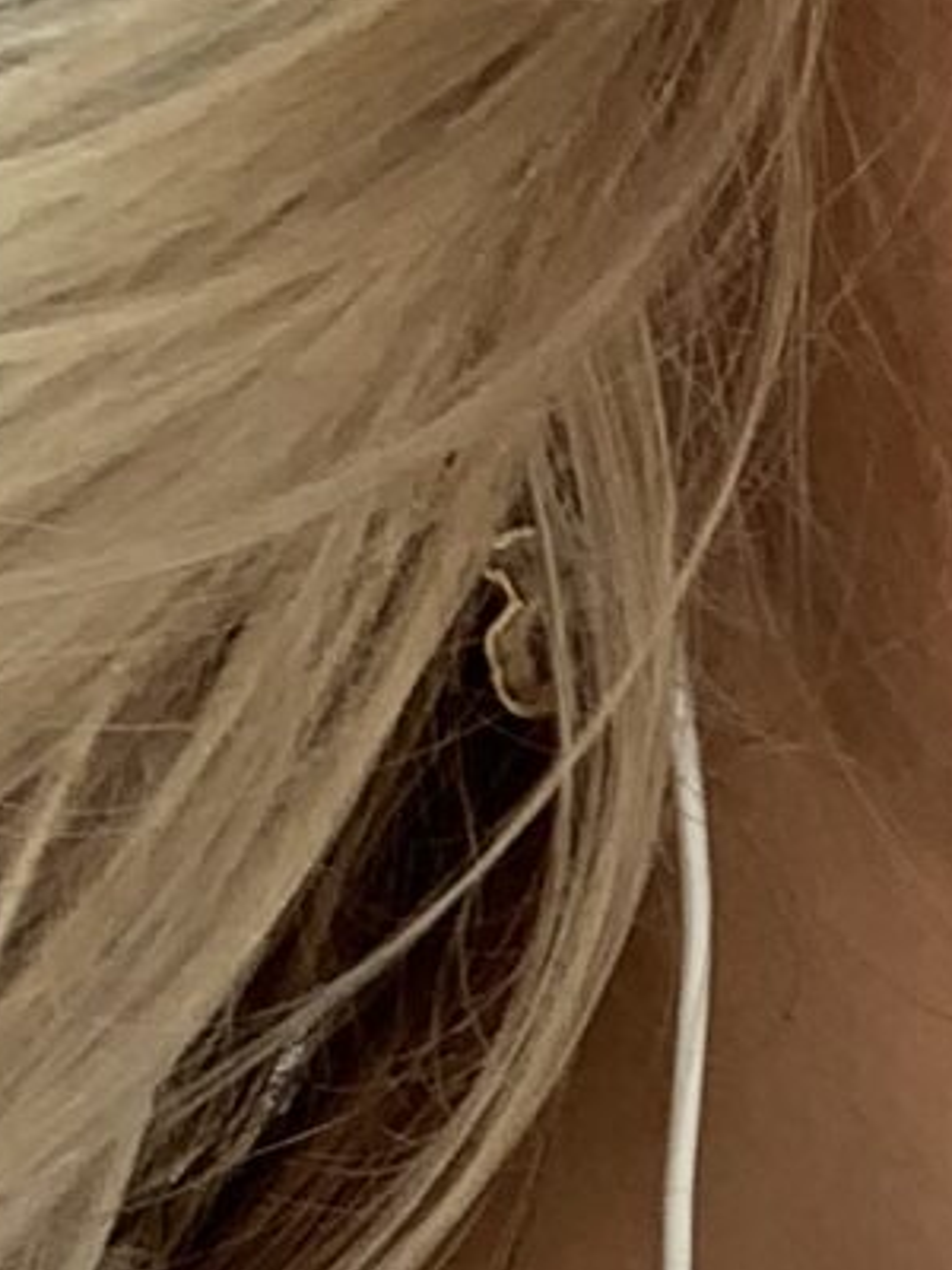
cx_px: 1831
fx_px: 7517
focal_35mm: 205
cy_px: 1702
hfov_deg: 7.0
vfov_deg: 9.5
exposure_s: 1/604
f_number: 2.2
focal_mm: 2.87
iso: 16
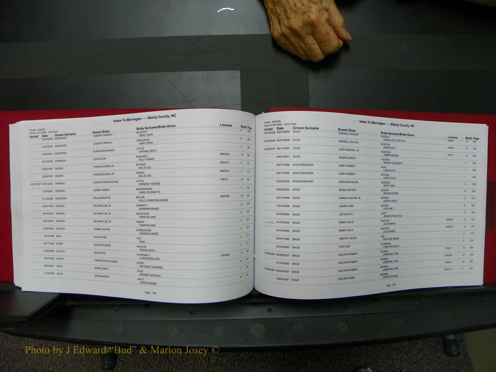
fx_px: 373
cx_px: 248
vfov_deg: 53.1
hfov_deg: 67.3
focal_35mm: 26
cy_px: 186
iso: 100
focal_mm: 4.6
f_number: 2.8
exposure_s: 1/30
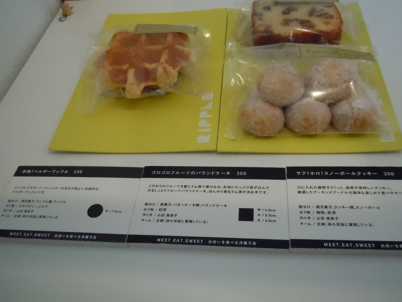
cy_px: 151
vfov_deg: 42.9
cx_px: 201
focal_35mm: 33
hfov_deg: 55.4
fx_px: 383
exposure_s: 1/125
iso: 800
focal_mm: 5.9
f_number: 4
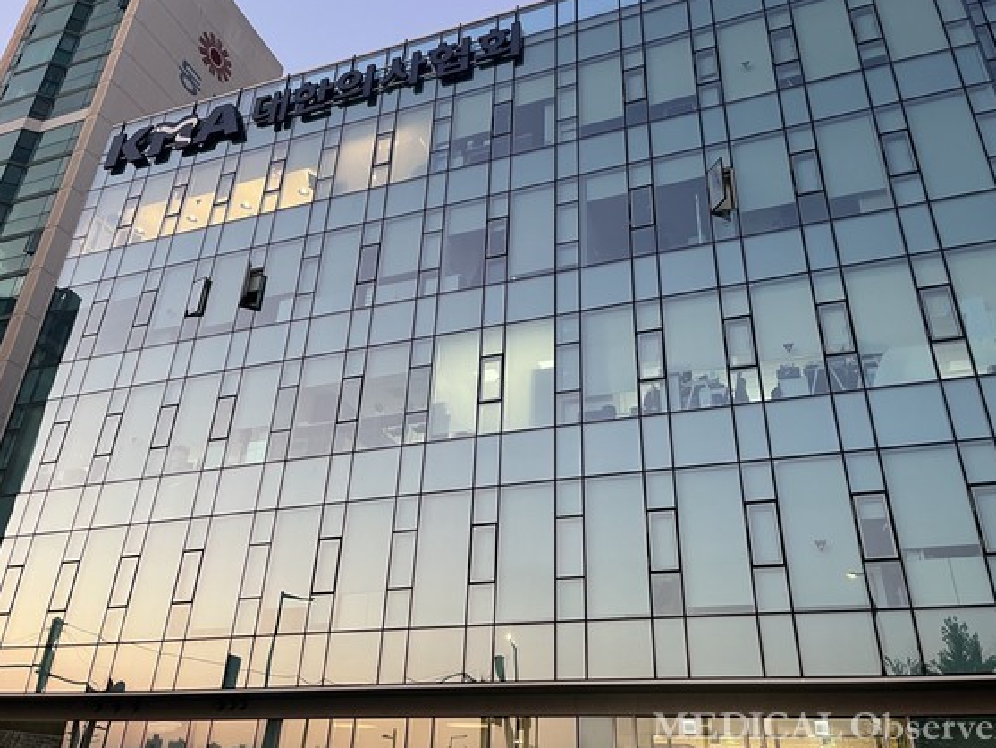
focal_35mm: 28
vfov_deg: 49.8
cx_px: 501
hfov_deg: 63.4
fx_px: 806
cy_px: 363
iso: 160
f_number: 1.6
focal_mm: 5.1
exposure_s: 1/60
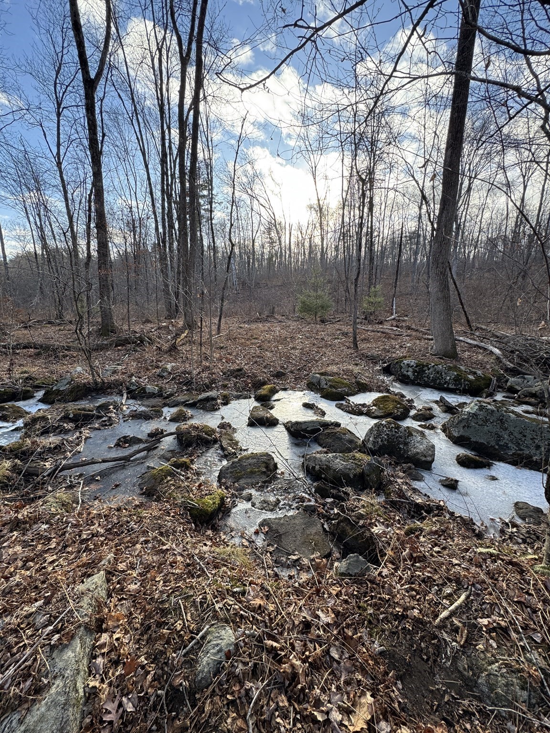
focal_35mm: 14
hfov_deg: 85.7
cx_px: 275
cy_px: 366
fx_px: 297
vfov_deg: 102.1
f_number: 2.2
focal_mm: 2.22
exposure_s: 1/269
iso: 40
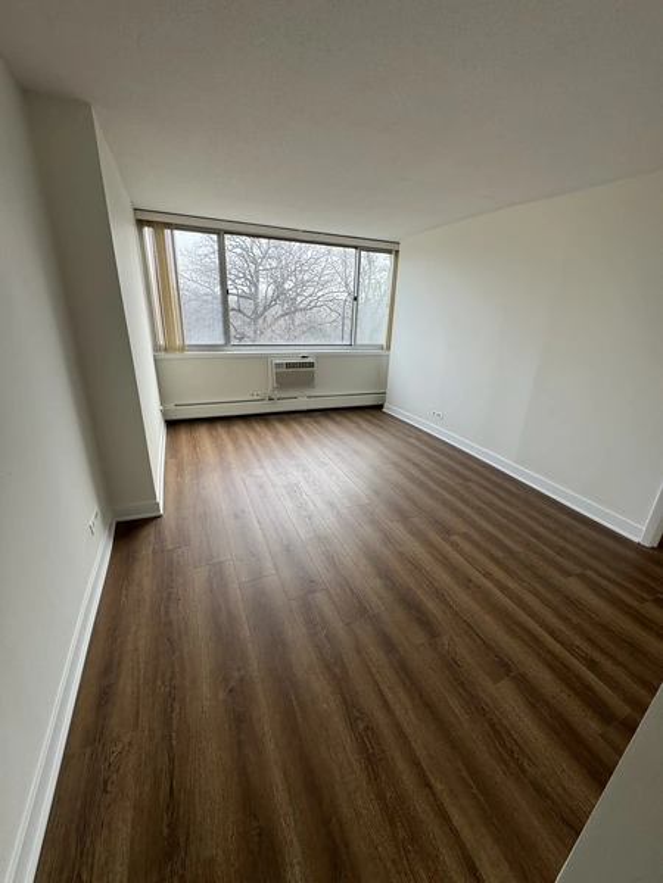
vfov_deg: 102.1
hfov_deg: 85.7
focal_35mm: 14
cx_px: 332
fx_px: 358
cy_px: 442
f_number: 2.2
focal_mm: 2.22
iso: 40
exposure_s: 1/178
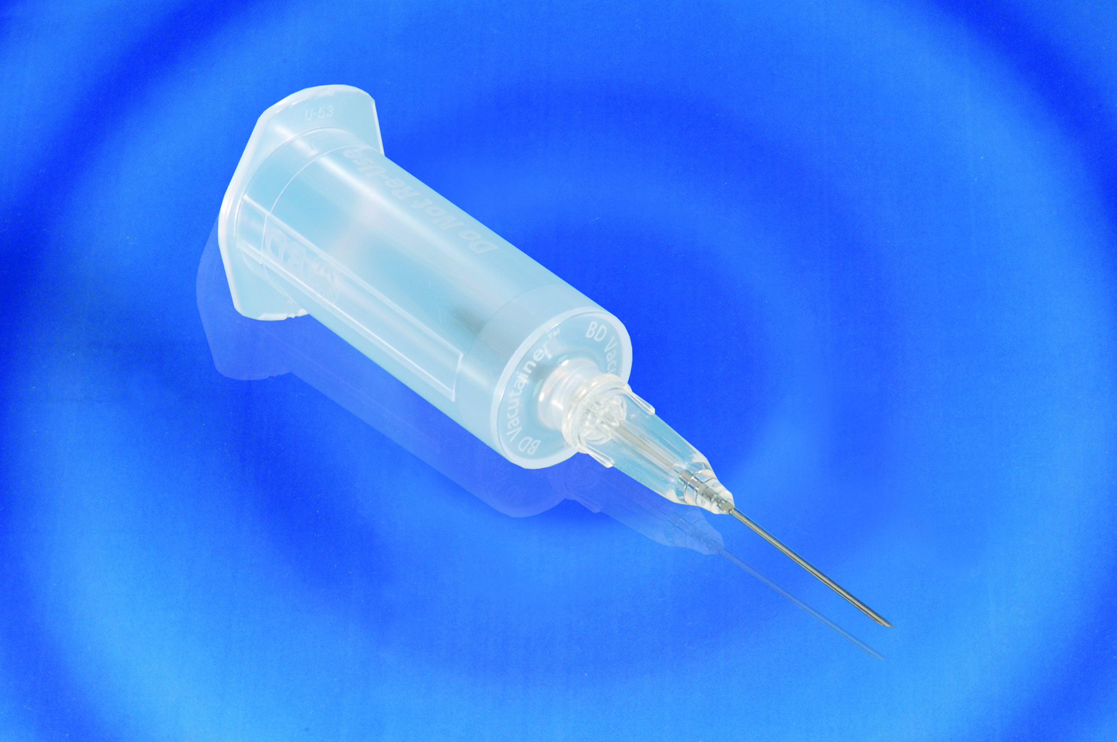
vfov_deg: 13.0
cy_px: 371
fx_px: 3255
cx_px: 558
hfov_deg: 19.5
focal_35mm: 105
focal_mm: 70
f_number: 25
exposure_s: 1/10
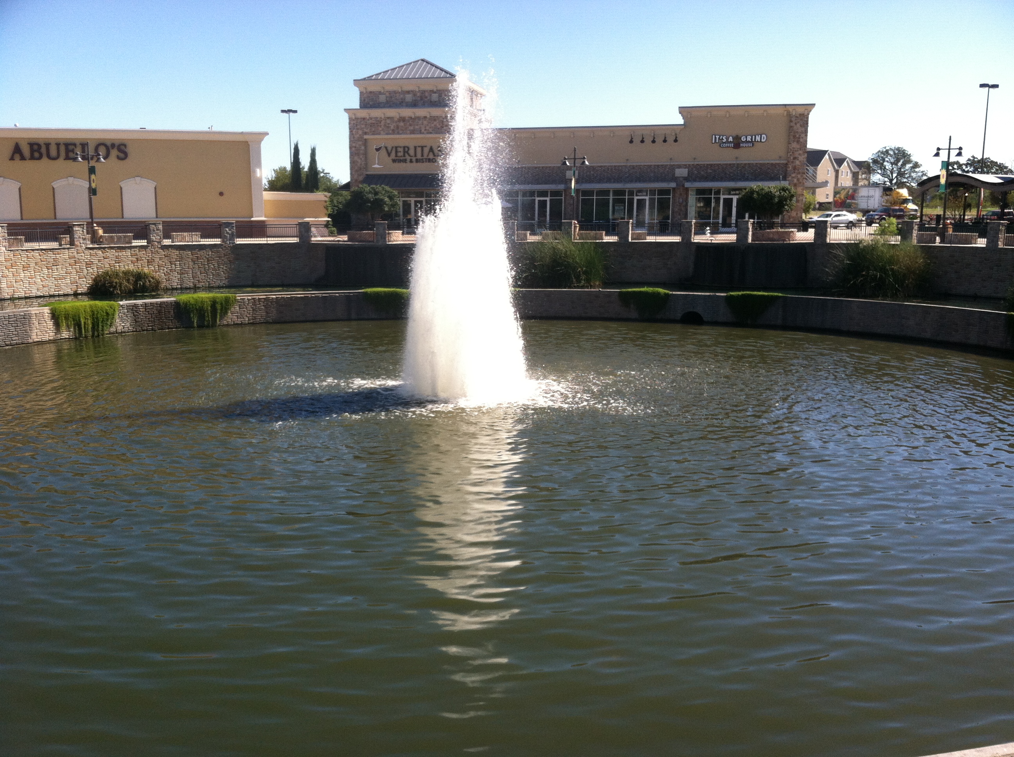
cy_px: 378
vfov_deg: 40.6
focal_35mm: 35
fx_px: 1024
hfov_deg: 52.7
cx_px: 507
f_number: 2.8
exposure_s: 1/732
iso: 80
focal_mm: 3.85
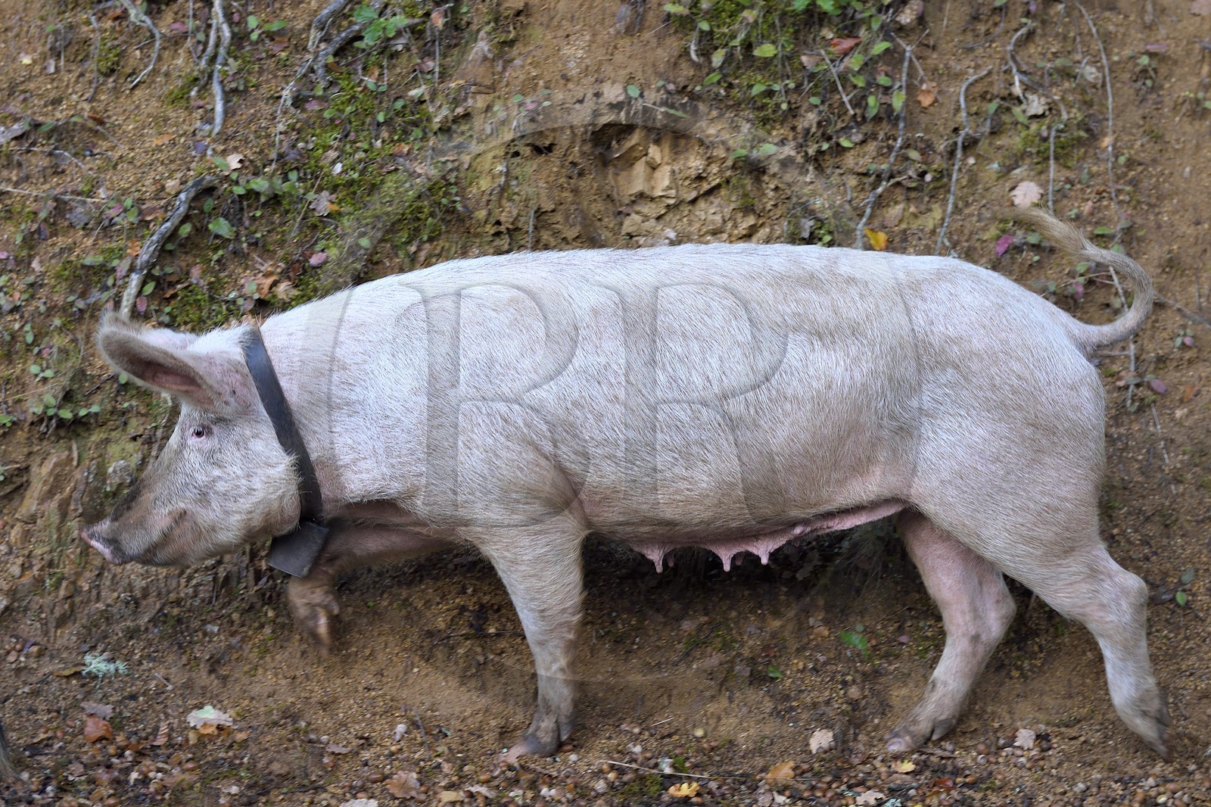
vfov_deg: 19.4
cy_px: 404
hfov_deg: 28.8
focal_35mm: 70
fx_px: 2354
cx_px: 606
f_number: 6.3
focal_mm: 70
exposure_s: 1/250
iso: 800
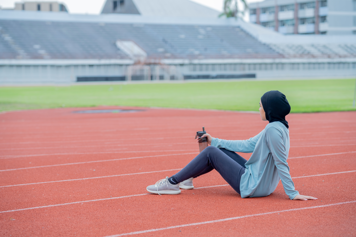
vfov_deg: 16.1
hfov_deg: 23.9
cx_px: 178
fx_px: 840
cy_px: 118
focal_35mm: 85
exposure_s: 1/640
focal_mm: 85
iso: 400
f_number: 2.8
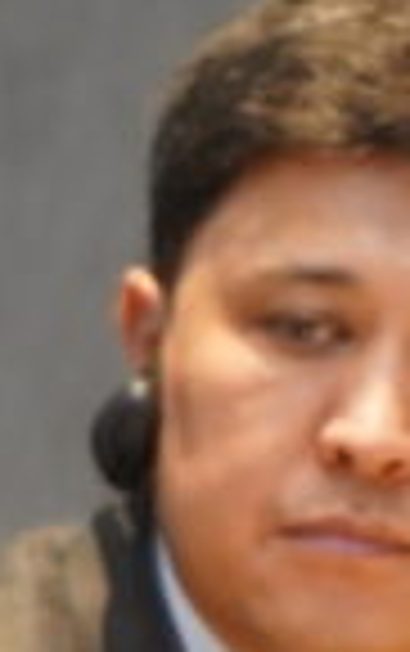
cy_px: 614
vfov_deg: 4.5
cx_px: -870
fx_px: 8271
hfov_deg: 2.8
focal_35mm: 464
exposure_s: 1/125
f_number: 2.8
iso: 2000
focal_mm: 57
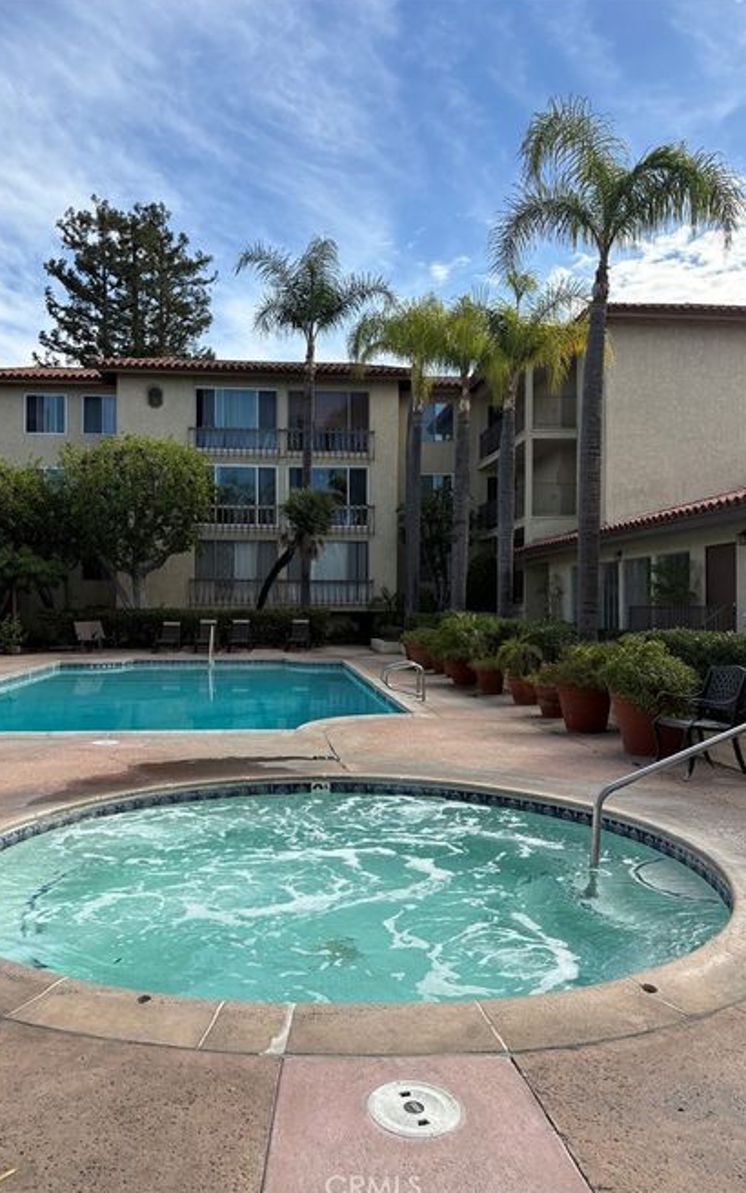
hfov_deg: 44.5
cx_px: 344
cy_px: 597
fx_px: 911
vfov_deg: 66.5
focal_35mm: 28
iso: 64
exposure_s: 1/3279
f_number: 1.6
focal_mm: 5.96
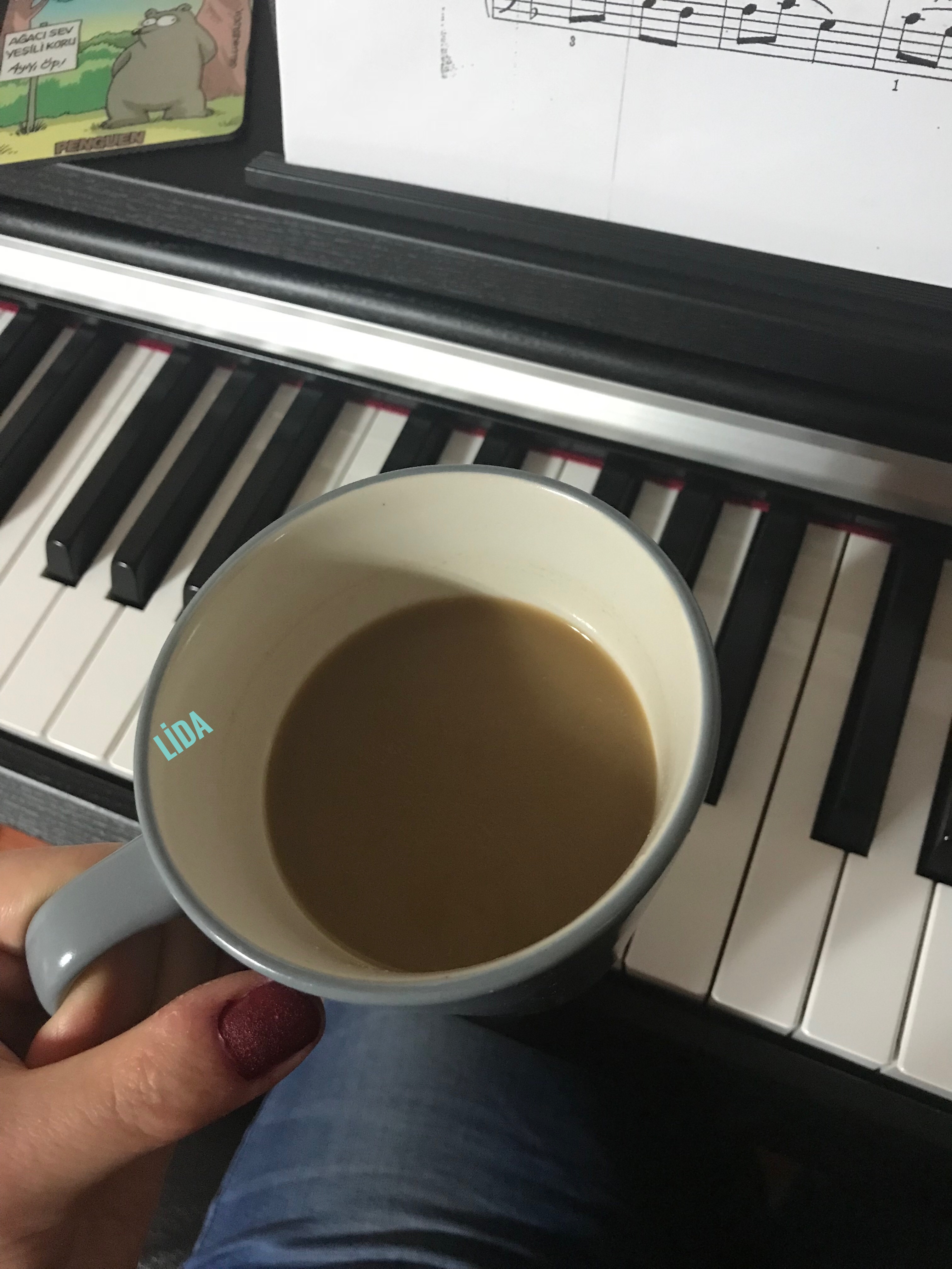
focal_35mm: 28
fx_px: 1027
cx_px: 476
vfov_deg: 63.4
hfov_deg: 49.7
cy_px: 634
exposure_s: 1/13
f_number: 1.8
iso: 100
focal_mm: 3.99
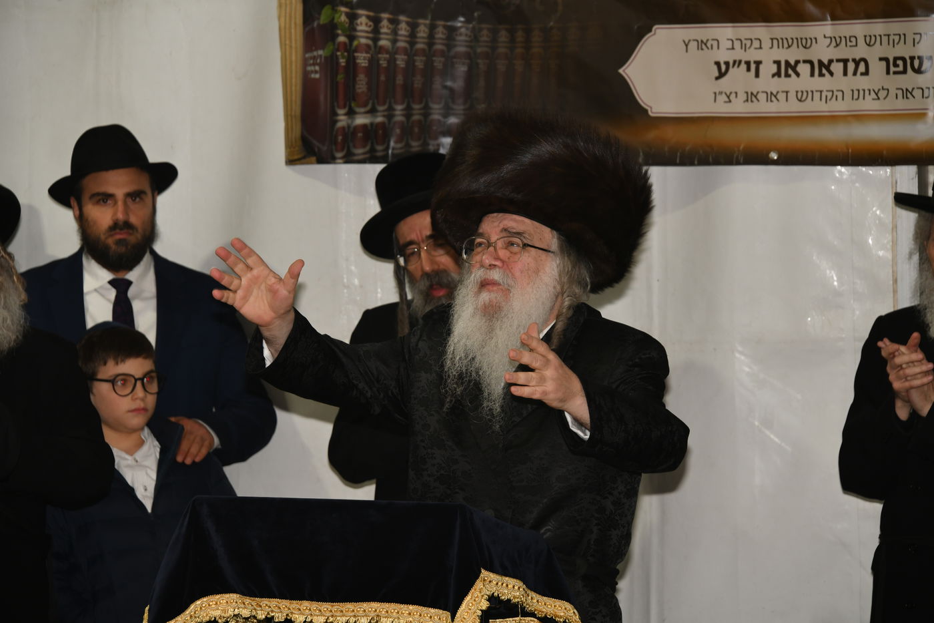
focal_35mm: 170
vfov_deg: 8.1
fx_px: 4410
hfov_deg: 12.1
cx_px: 467
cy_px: 312
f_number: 7.1
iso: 800
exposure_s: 1/60
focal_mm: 170
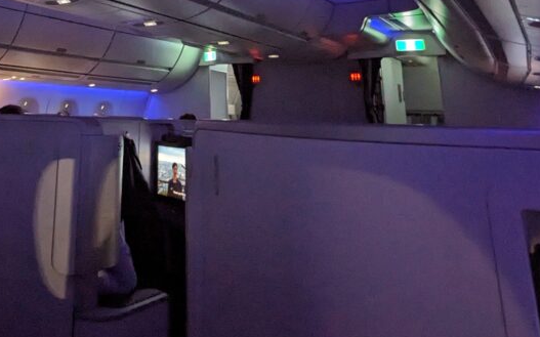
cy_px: -7
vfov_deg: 34.5
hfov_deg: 54.7
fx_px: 485
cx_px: 118
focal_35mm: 33
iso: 1195
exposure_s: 1/23.8
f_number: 2.2
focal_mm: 2.35
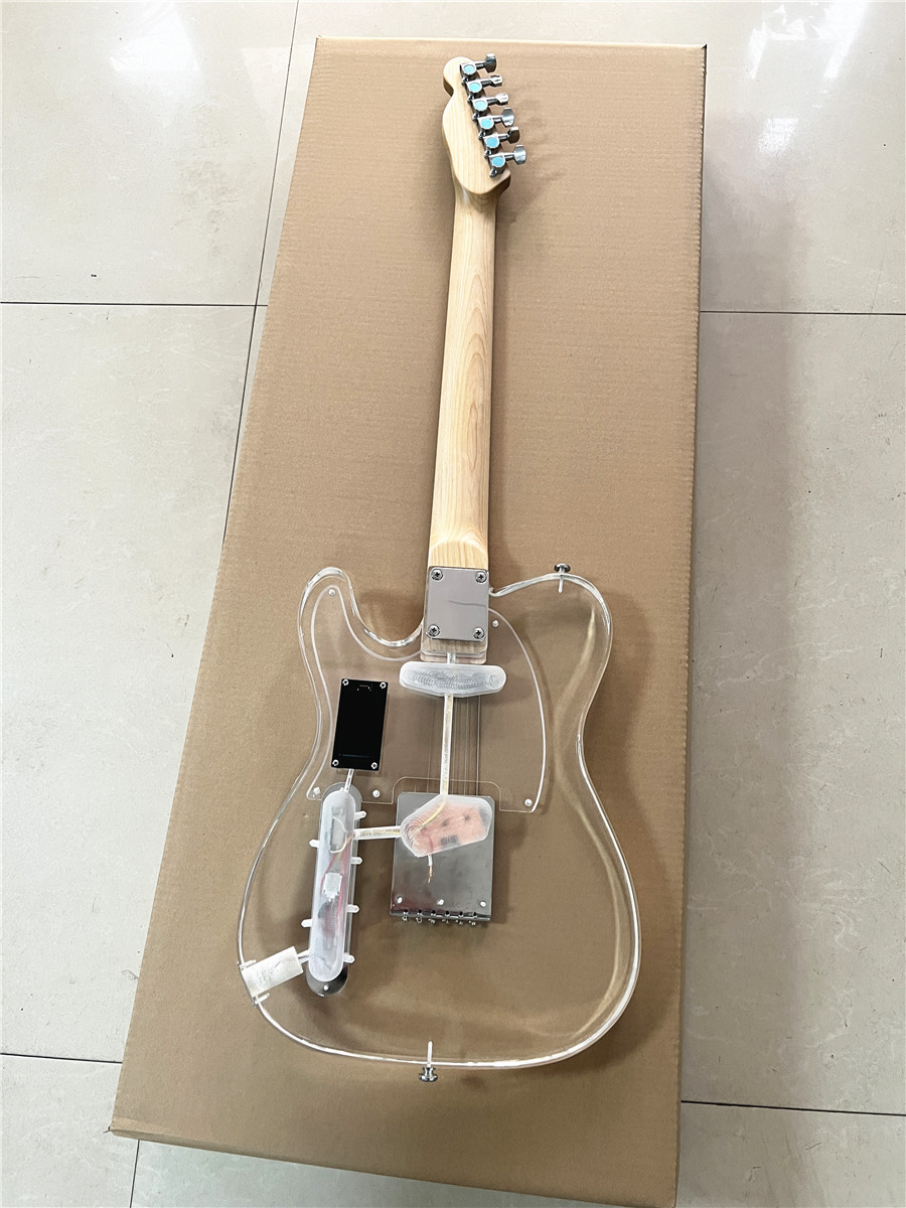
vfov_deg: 67.3
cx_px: 453
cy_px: 604
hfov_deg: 53.1
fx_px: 907
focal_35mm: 26
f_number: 1.5
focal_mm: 5.7
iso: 125
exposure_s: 1/69
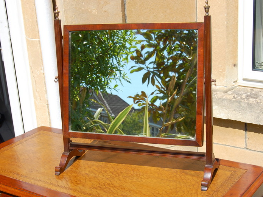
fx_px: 479
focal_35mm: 63
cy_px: 98
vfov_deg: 23.3
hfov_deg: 30.7
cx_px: 129
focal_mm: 38
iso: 200
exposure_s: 1/320
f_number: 9
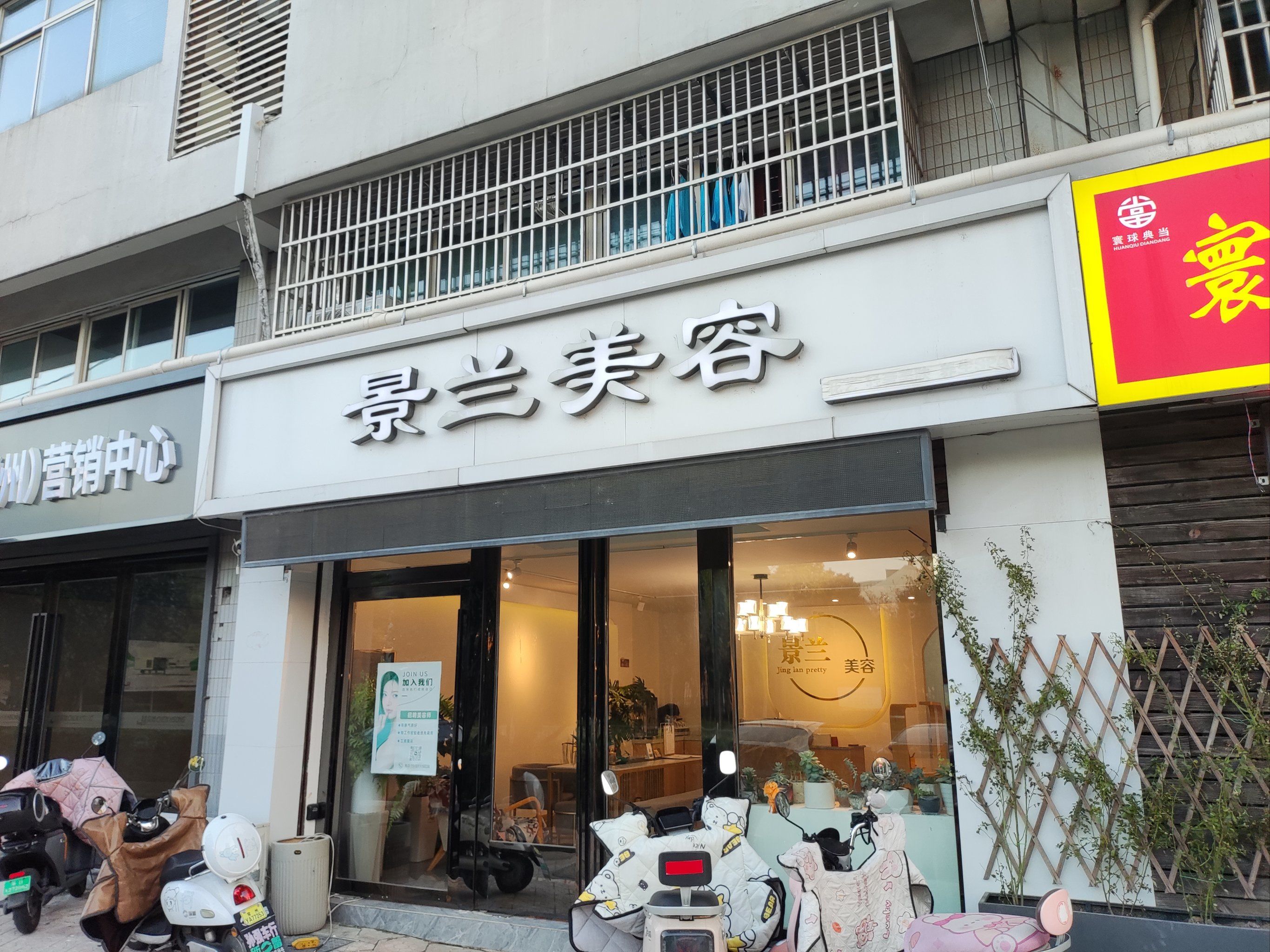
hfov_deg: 69.4
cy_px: 476
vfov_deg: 54.9
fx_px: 917
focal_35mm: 25
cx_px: 635
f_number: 1.79
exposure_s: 1/100
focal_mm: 4.71
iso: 63
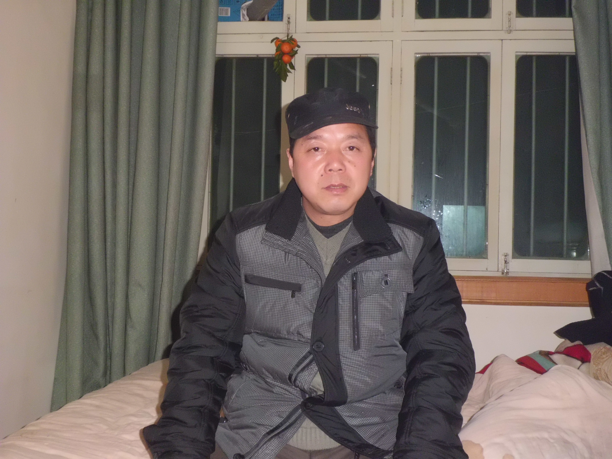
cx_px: 306
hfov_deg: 40.4
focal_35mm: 47
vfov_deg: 30.9
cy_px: 230
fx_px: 831
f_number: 3.4
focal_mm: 8.3
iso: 400
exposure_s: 1/60
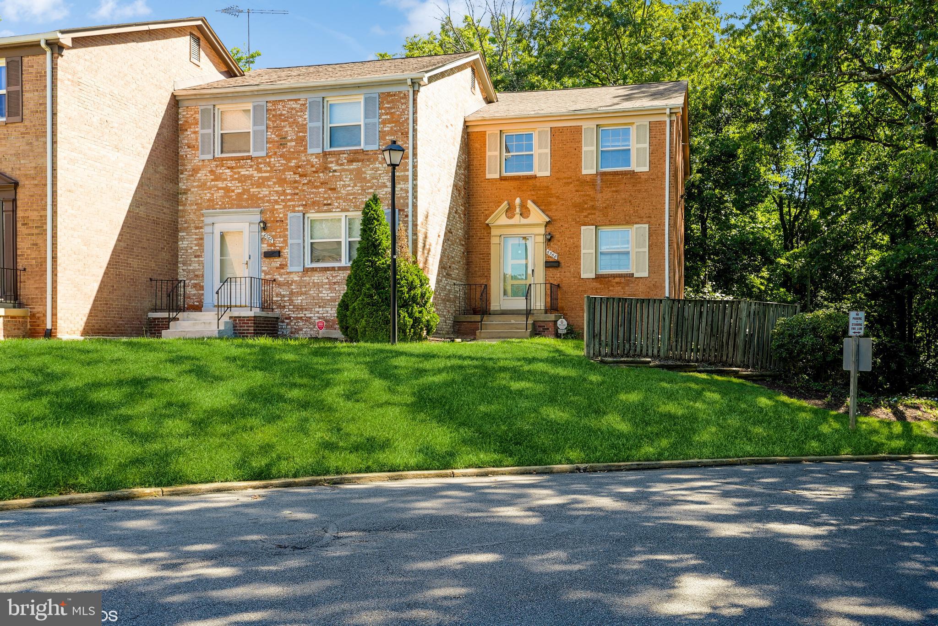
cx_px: 469
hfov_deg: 54.4
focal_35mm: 35
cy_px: 313
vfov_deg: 37.9
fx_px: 912
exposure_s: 1/400
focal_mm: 35
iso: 200
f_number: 5.6
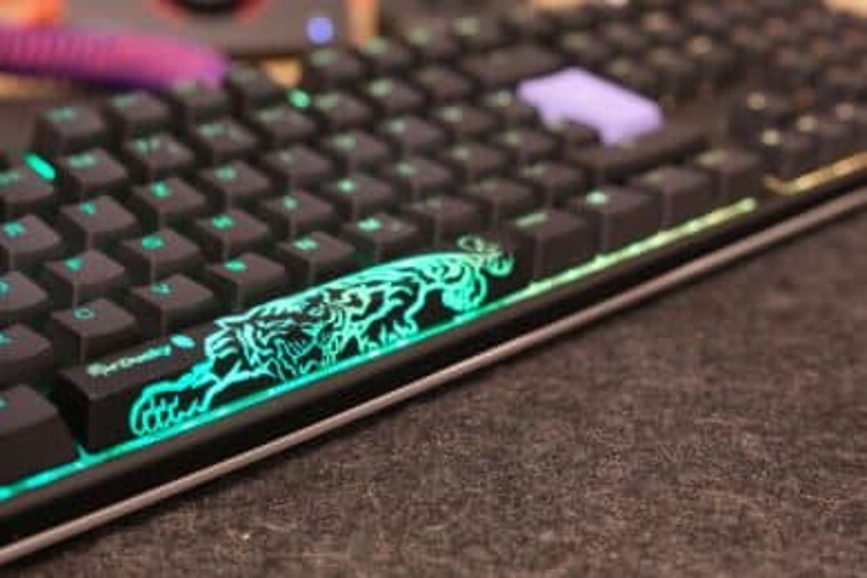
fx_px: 1349
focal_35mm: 56
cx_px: 434
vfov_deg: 24.2
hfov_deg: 35.6
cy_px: 289
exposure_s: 1/20
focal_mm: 37.6
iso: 1600
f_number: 4
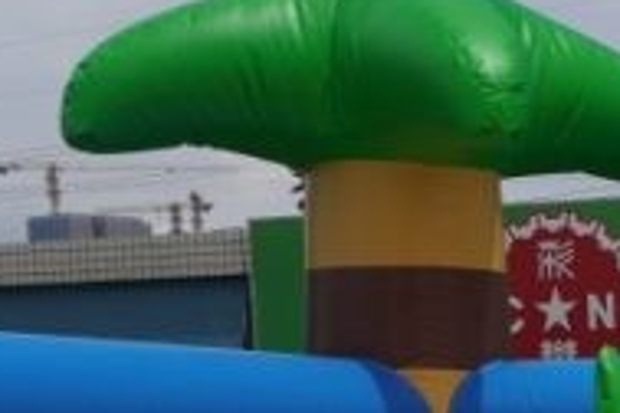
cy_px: 837
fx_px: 2239
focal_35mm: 130
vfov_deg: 9.8
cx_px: 1027
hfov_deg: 14.3
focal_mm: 16
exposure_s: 1/800
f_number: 6.3
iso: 100
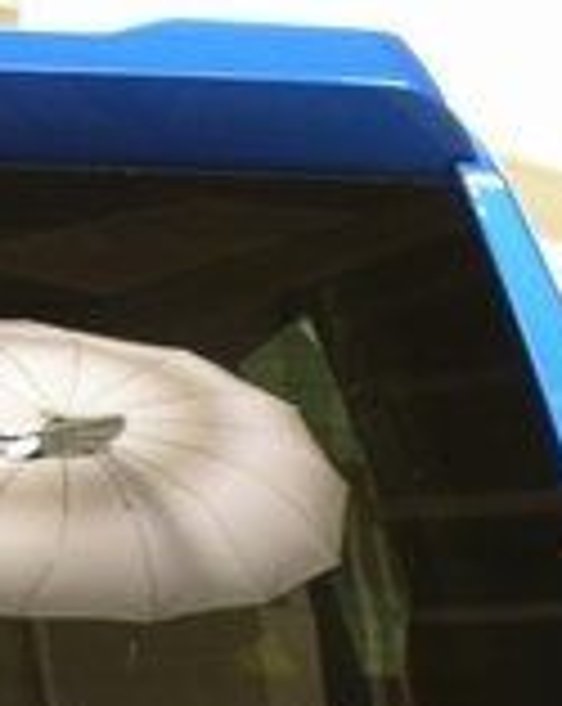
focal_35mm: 221
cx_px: -629
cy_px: 1374
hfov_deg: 6.7
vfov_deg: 8.4
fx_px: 4608
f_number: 6.3
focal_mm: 24
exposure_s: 1/15
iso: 1600
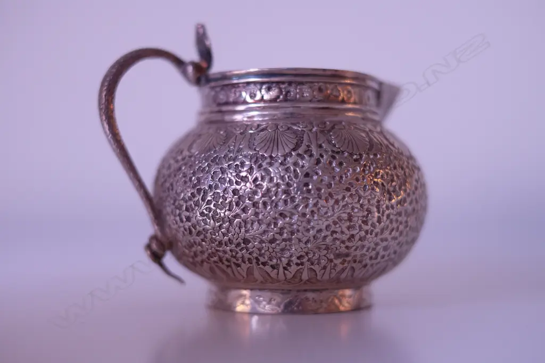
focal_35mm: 53
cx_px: 272
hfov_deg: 37.5
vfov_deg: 25.5
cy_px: 182
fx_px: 802
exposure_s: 1/160
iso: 1000
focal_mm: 35
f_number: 2.2
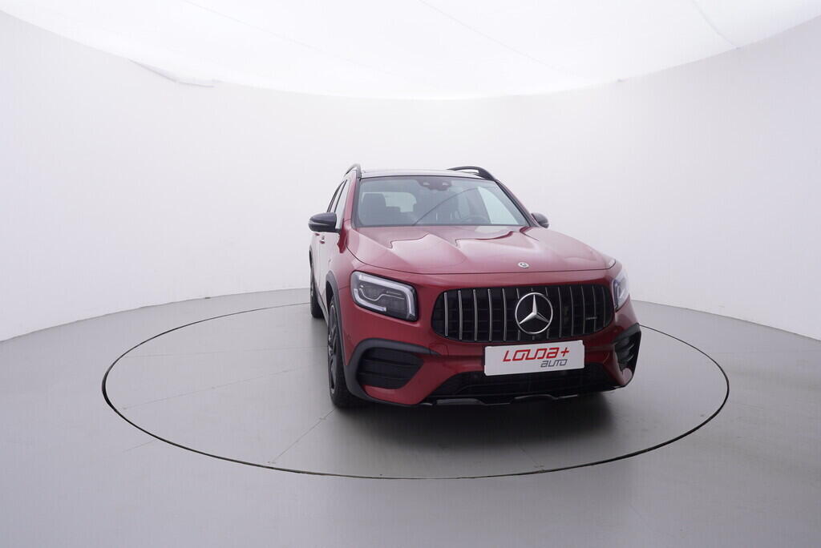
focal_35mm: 22
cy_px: 274
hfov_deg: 77.3
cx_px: 410
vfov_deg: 56.2
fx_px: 513
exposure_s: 1/80
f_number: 5
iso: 200
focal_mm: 15
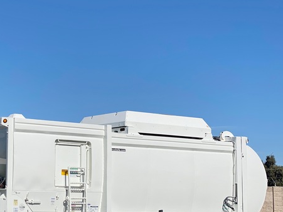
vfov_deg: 16.4
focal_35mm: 90
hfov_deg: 21.5
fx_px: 736
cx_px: 51
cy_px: 122
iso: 20
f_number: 2
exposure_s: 1/2817
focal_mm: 6
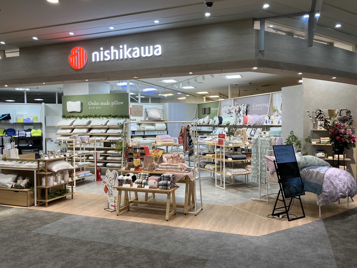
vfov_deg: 48.2
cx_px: 174
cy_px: 137
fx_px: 299
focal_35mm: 29
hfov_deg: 61.6
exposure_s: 1/113
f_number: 1.8
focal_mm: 3.99
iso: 40
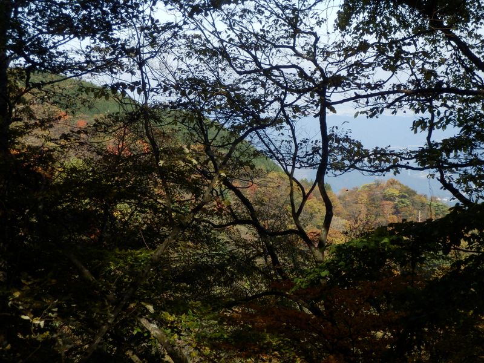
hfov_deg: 25.7
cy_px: 182
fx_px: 1063
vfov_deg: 19.4
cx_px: 242
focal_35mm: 76
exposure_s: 1/250
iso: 80
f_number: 4.9
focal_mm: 13.5
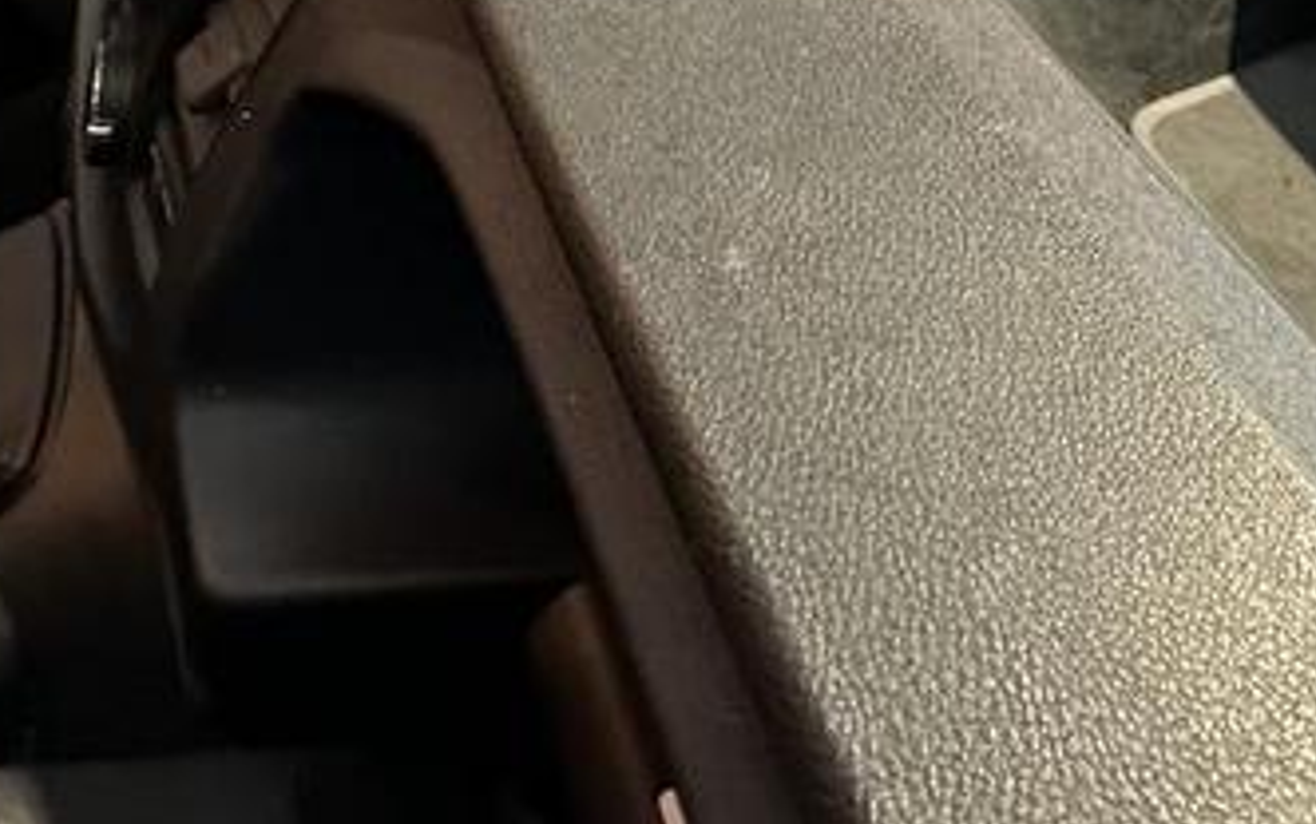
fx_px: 1436
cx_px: 955
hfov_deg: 47.7
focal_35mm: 40
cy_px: -186
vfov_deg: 27.8
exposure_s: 1/50
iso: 500
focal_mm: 2.22
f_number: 2.2
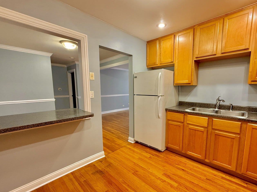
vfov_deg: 78.0
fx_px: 119
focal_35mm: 16
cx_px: 137
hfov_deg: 94.4
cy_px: 104
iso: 250
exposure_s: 1/120
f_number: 2.2
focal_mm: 2.22
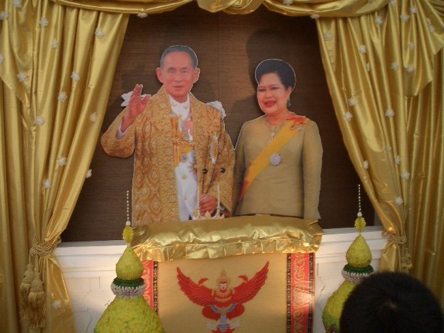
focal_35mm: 36
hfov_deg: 51.4
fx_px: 462
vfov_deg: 39.6
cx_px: 222
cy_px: 166
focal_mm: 4.8
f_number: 4
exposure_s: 1/100
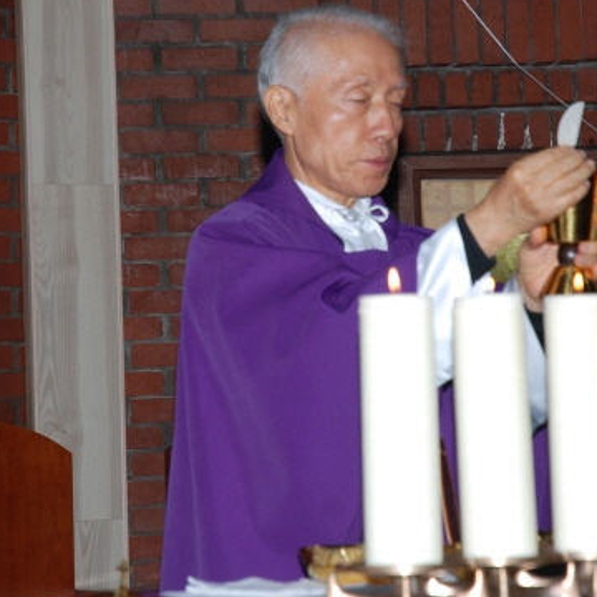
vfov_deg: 11.3
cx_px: 400
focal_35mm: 154
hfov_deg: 11.3
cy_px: 221
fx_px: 3005
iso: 200
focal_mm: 62
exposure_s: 1/60
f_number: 5.6
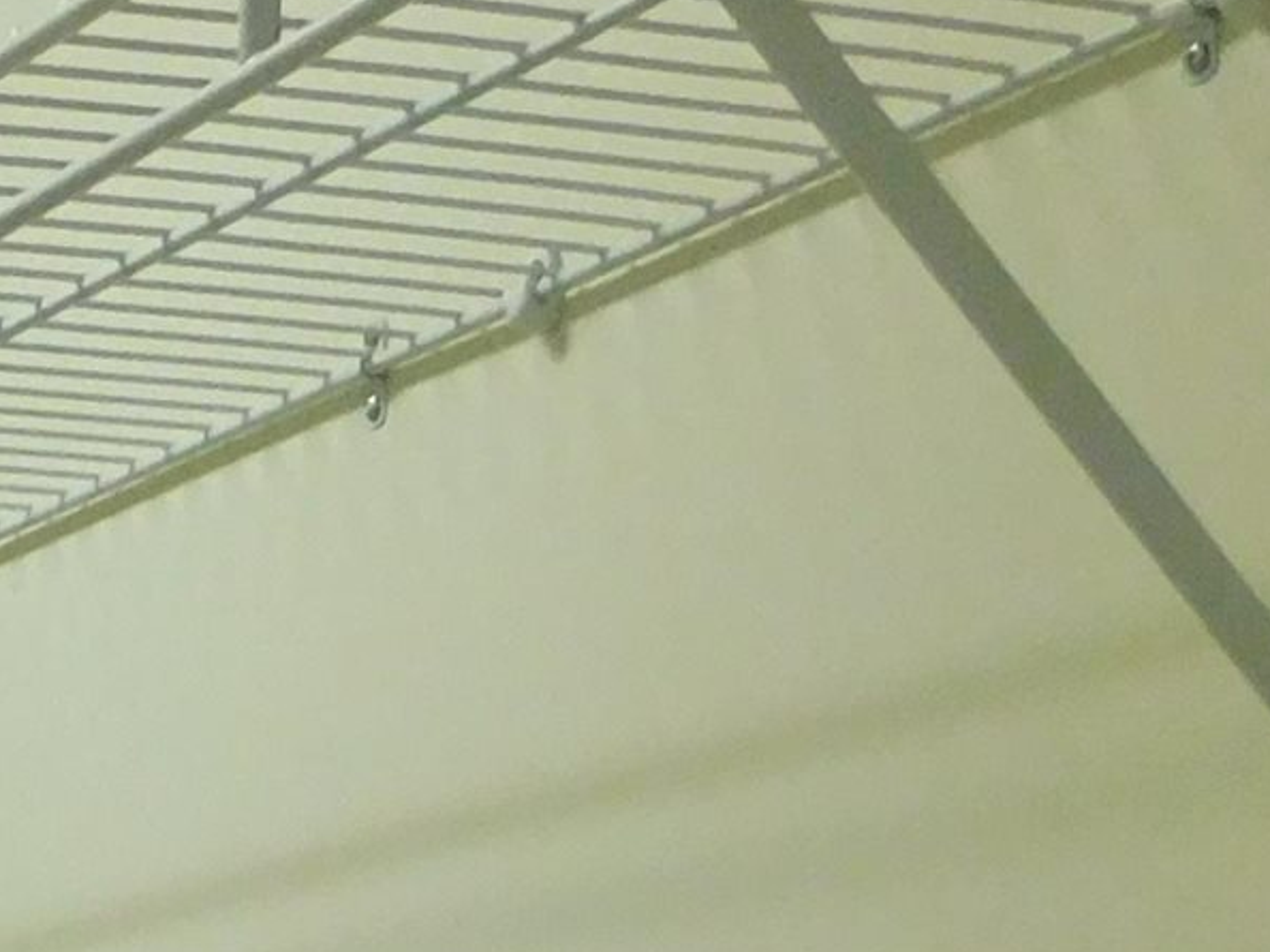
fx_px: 4364
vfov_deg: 10.8
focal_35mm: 119
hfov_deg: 15.0
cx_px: -791
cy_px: 2176
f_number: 3
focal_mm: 4
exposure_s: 1/30
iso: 400
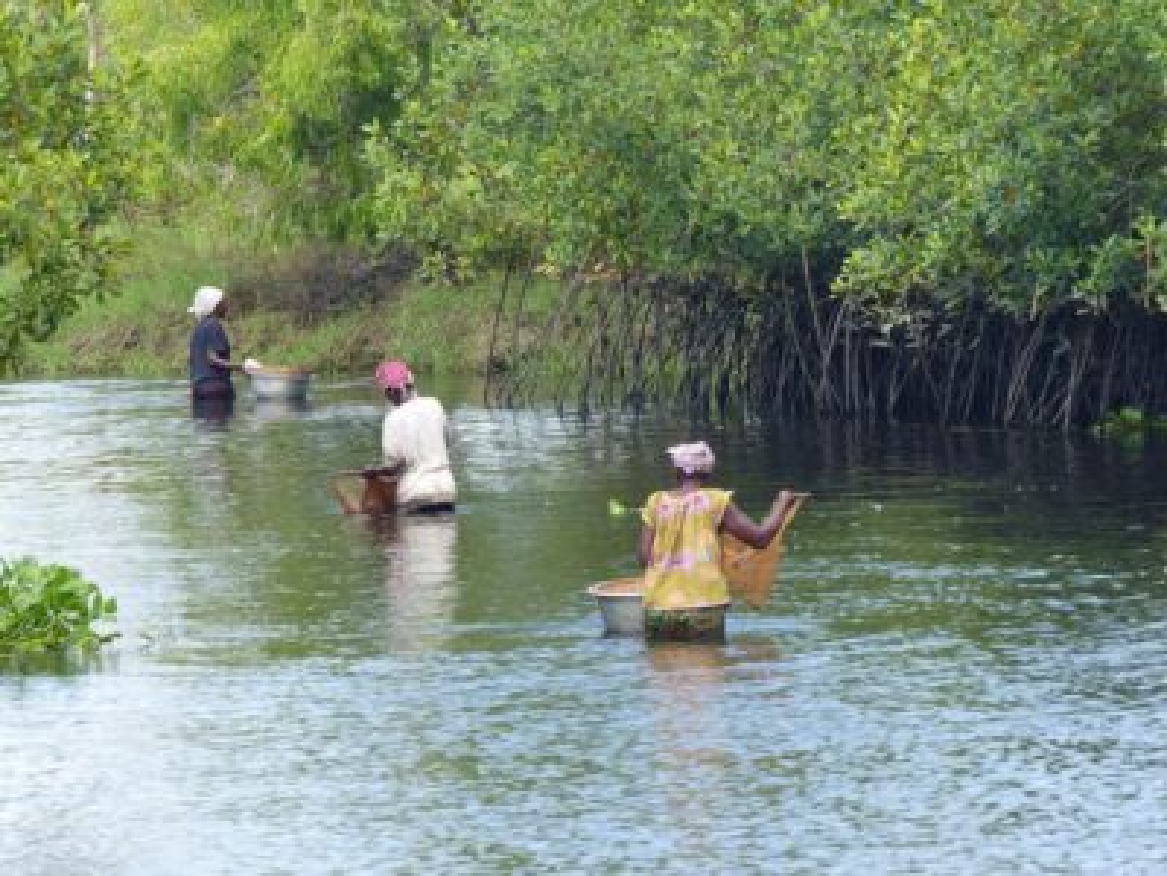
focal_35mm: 310
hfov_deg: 6.4
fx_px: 10451
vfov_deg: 4.8
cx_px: 584
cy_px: 438
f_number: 4
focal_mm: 55.7
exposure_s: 1/160
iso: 100
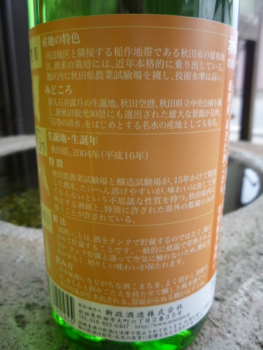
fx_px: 304
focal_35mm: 30
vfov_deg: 60.0
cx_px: 132
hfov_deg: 46.8
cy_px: 175
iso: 100
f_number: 3.3
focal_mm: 5.2
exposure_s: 1/60
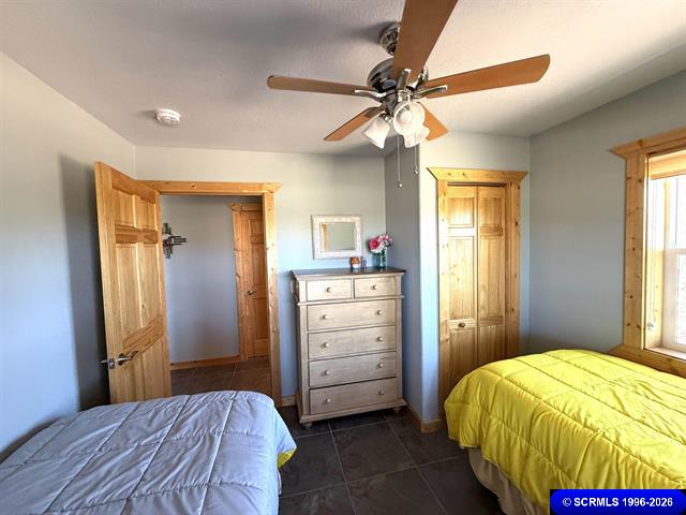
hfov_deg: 102.1
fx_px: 277
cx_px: 343
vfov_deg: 85.7
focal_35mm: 14
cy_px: 258
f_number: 2.2
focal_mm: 2.22
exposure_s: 1/99
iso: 320
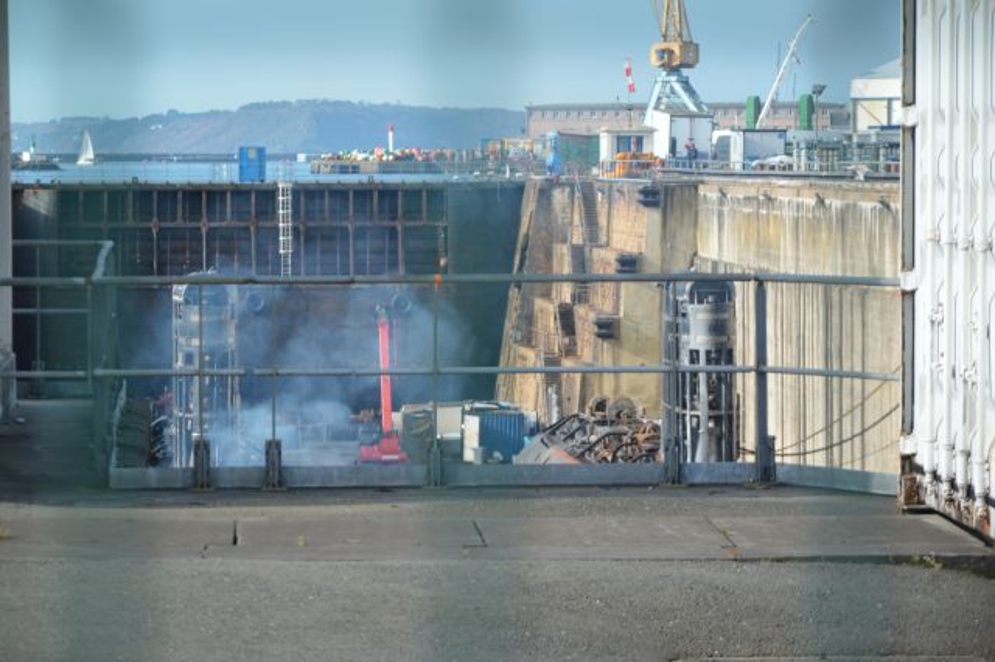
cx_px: 498
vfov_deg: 8.7
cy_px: 331
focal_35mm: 158
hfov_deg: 13.0
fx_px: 4351
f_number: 5.6
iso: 400
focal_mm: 105
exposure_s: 1/640
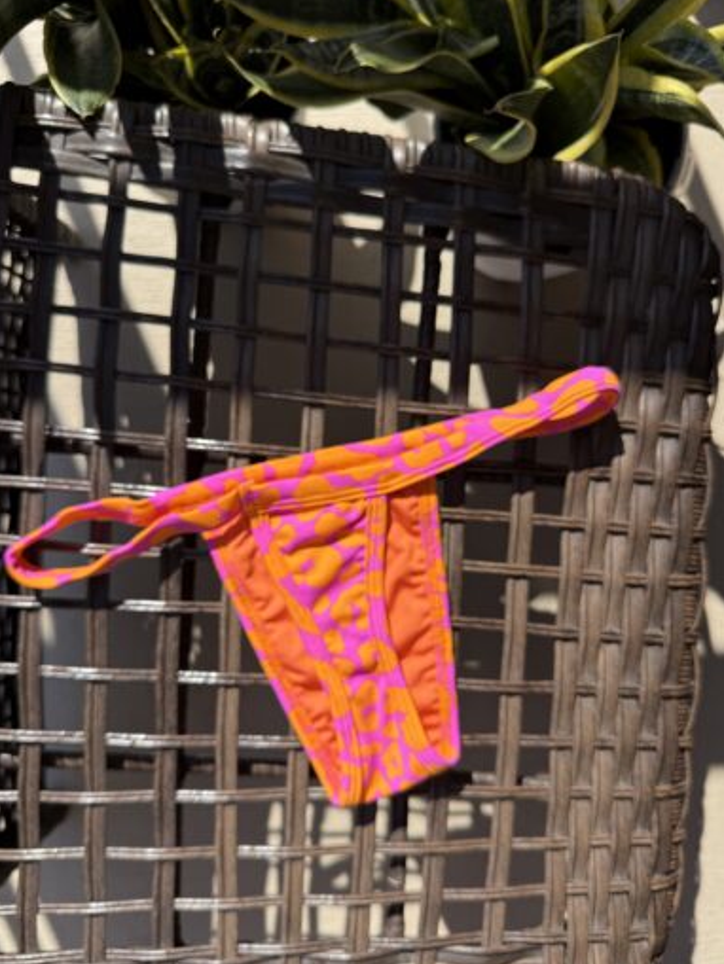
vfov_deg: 65.3
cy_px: 495
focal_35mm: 27
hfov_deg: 51.4
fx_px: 753
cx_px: 358
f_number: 1.78
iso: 80
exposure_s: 1/3759
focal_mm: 6.76
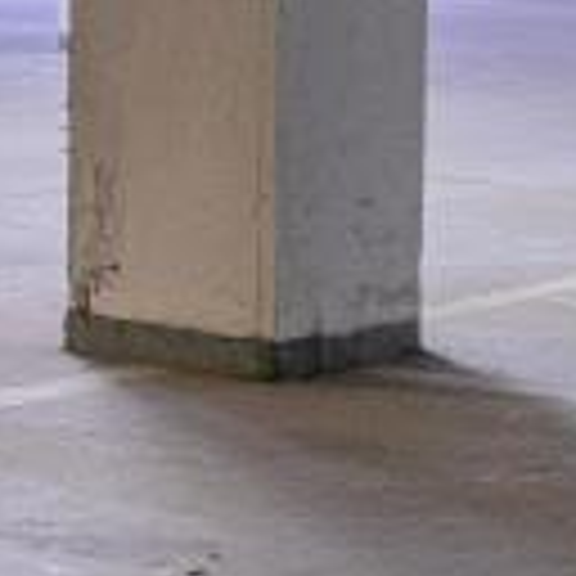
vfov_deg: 10.4
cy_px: -335
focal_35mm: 161
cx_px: -14
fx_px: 3031
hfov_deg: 10.8
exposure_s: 2.5
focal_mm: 19
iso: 400
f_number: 14
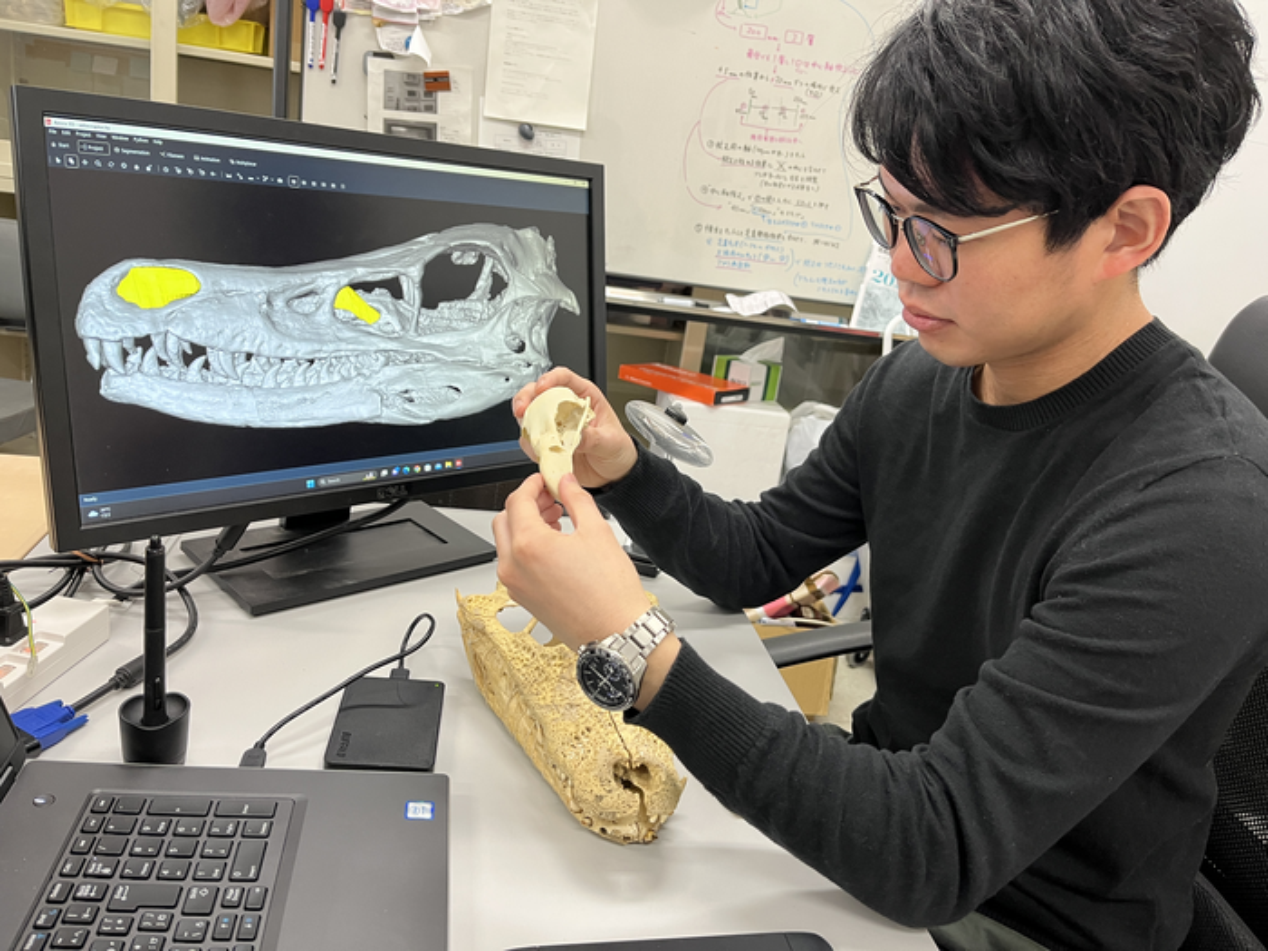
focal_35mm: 26
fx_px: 952
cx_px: 634
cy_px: 476
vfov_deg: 53.1
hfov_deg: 67.3
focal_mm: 5.1
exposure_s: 1/50
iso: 160
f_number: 1.6
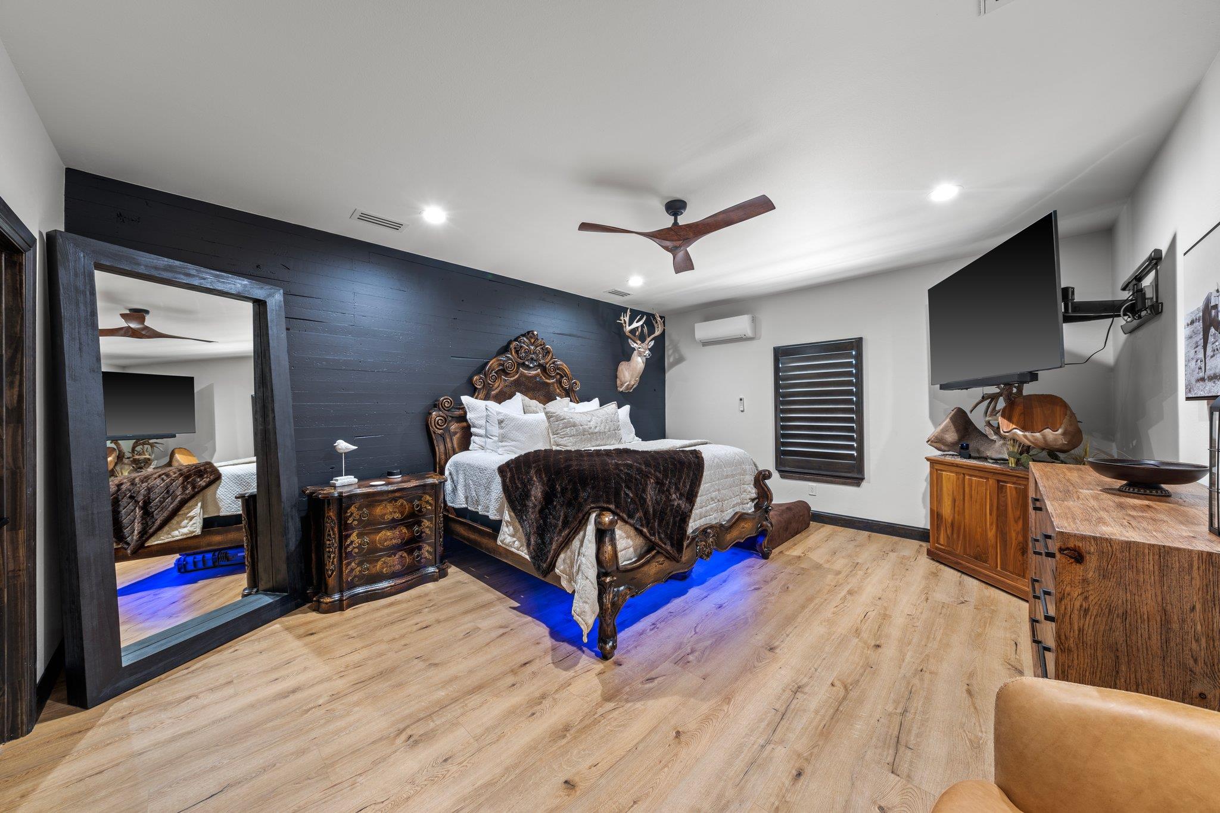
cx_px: 610
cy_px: 406
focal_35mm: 12
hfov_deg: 112.6
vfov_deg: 90.0
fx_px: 407
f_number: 5.6
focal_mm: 12
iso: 100
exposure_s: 1/1.25
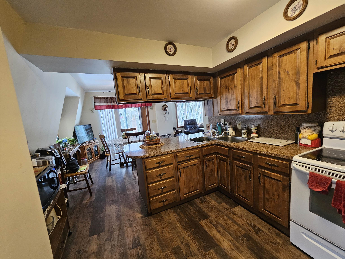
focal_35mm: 13
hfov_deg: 106.2
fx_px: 130
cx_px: 172
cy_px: 130
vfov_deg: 89.9
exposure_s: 1/60
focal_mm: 2.2
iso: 250
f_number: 2.2
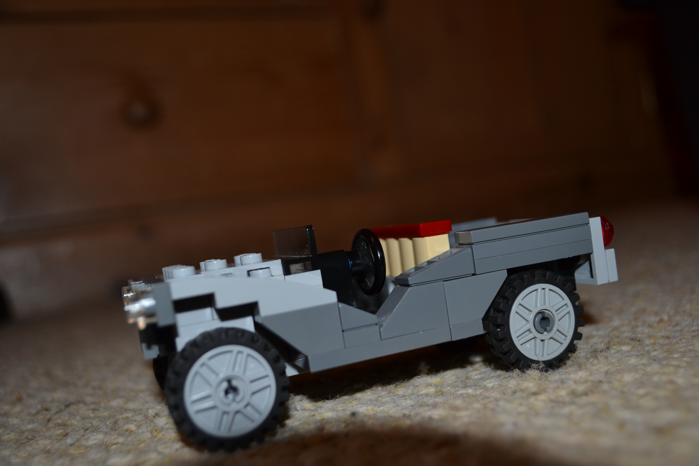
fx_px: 699
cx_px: 350
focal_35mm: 36
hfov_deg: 53.1
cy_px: 233
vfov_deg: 36.9
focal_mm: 24
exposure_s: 1/60
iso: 160
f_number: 4
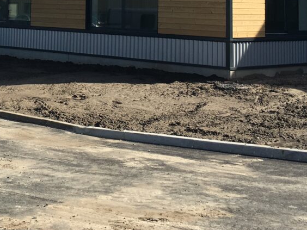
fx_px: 701
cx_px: 44
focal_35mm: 79
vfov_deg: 17.7
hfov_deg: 24.2
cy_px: -51
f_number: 2.2
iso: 25
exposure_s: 1/1241
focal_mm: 4.15
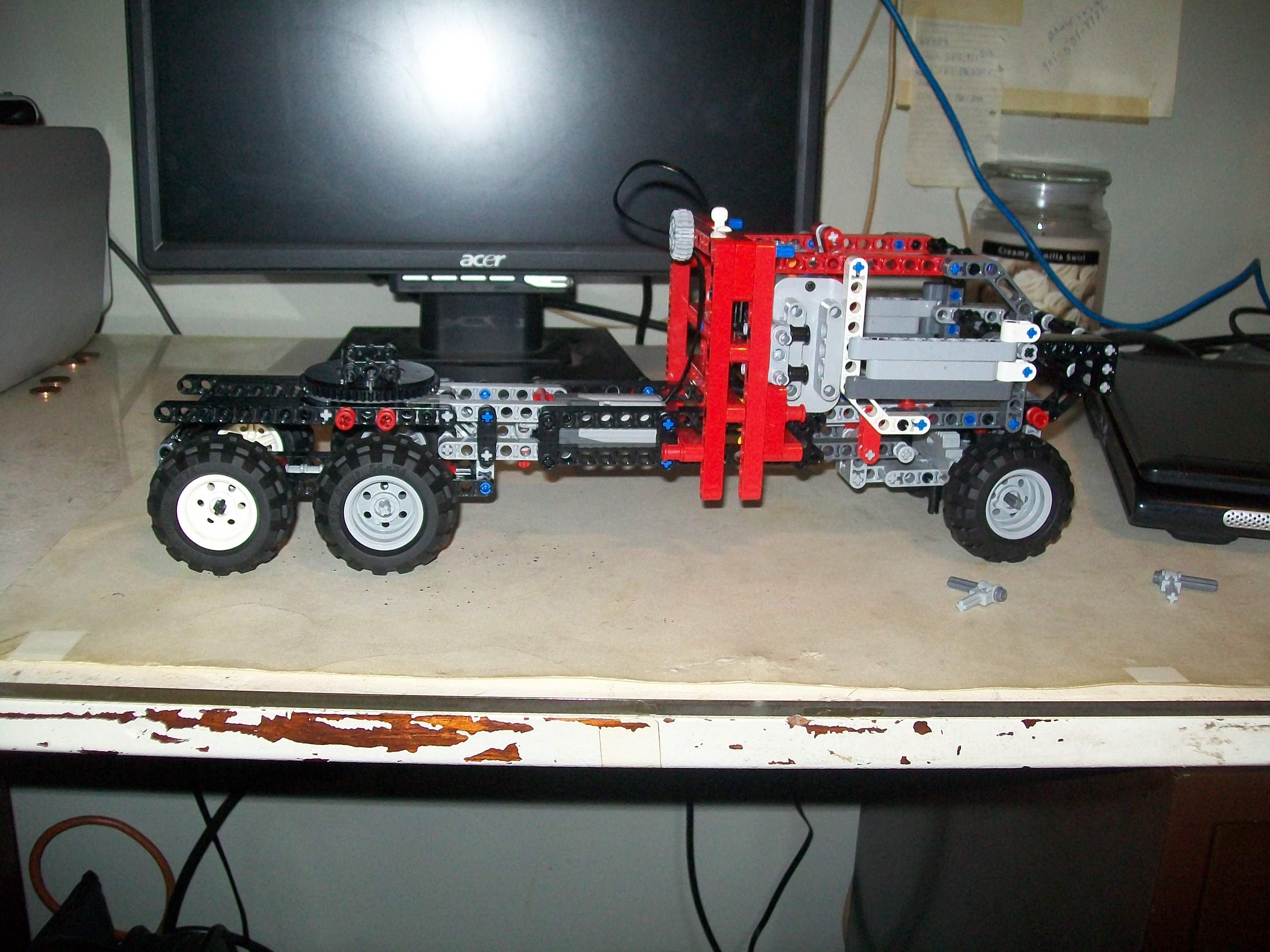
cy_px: 476
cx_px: 635
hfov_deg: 51.4
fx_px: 1321
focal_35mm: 36
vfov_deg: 39.7
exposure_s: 1/60
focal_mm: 6
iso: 160
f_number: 2.7
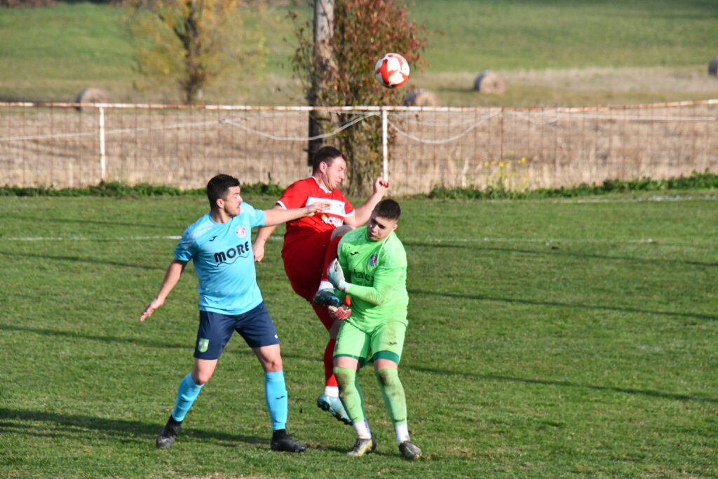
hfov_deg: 5.7
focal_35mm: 360
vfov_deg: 3.8
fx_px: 7181
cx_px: 359
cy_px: 240
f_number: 9
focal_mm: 240
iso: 3200
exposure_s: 1/5000
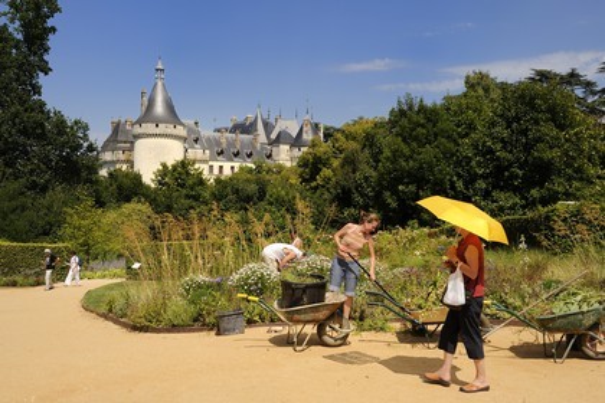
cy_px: 202
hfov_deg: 50.7
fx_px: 639
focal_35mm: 38
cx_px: 302
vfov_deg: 35.1
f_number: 16
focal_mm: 38
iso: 200
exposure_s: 1/125
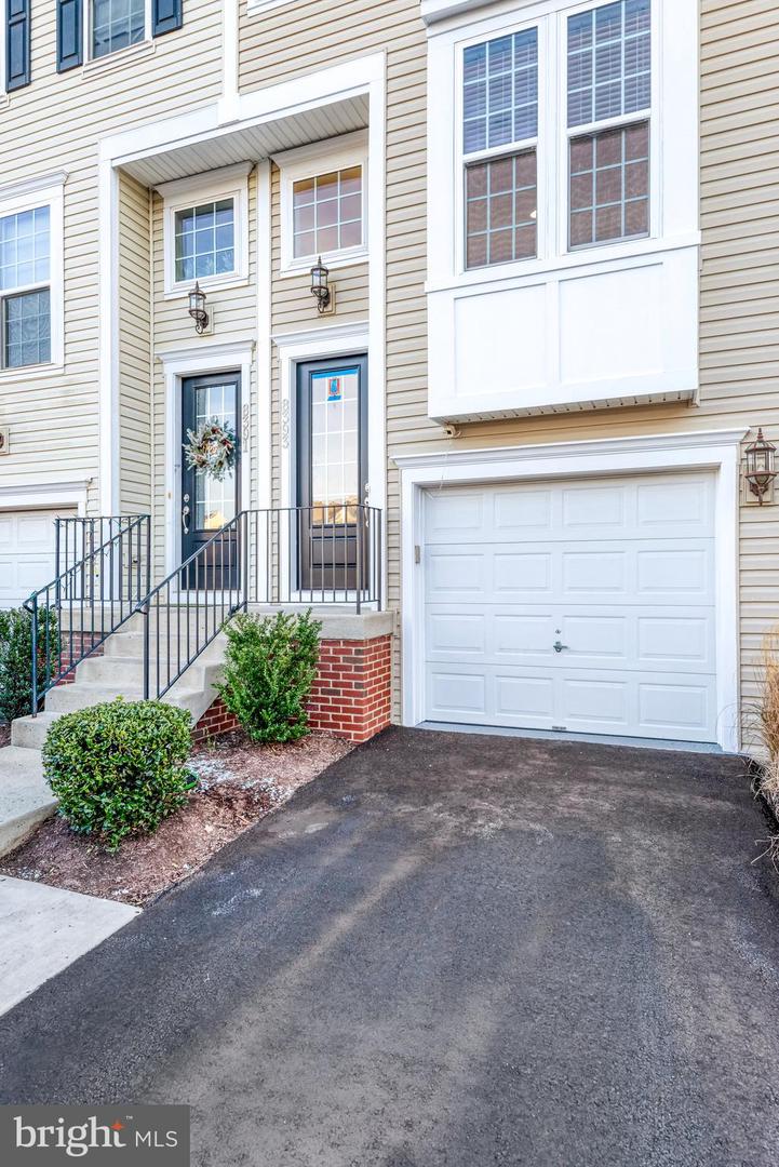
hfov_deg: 62.0
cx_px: 390
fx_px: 648
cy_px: 584
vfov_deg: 84.0
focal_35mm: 20
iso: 400
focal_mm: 20
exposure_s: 1/125
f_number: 8
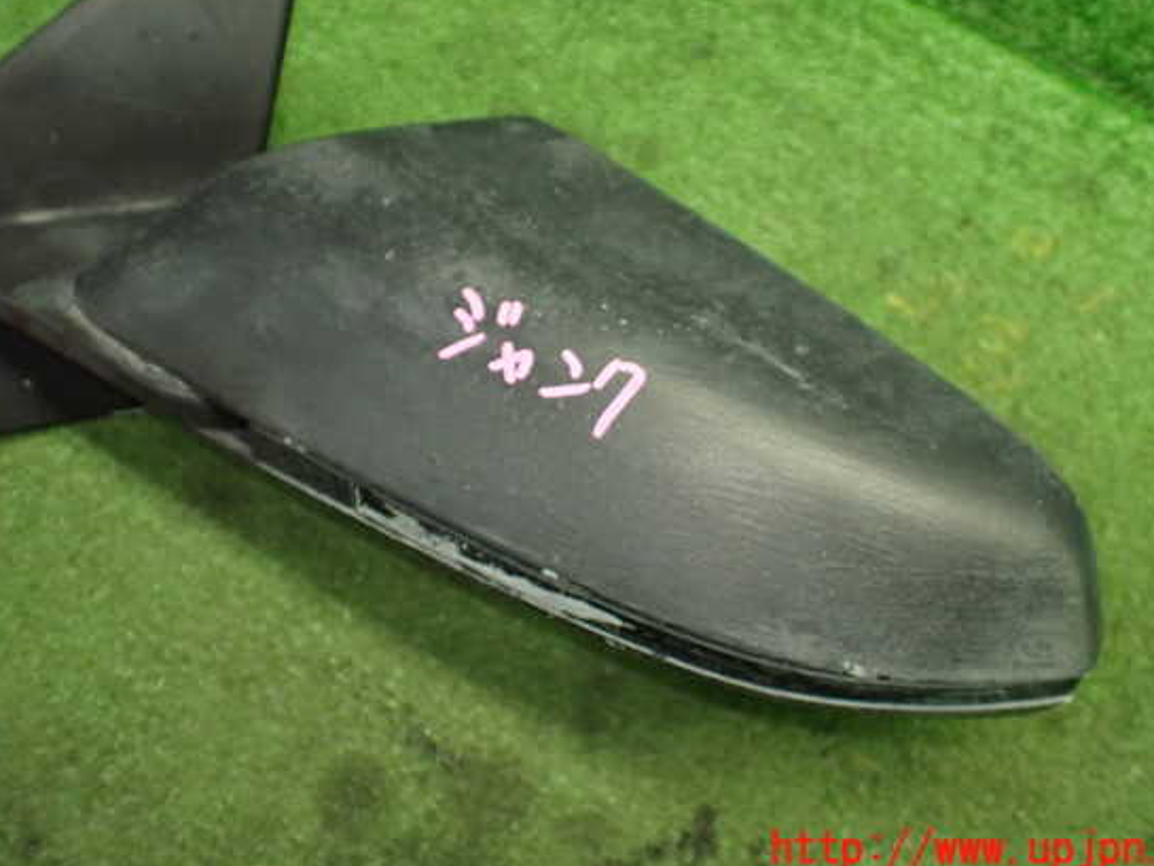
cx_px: 614
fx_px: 1100
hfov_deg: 55.3
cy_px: 400
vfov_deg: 42.9
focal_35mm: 33
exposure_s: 1/100
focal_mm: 5.4
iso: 800
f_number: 2.3
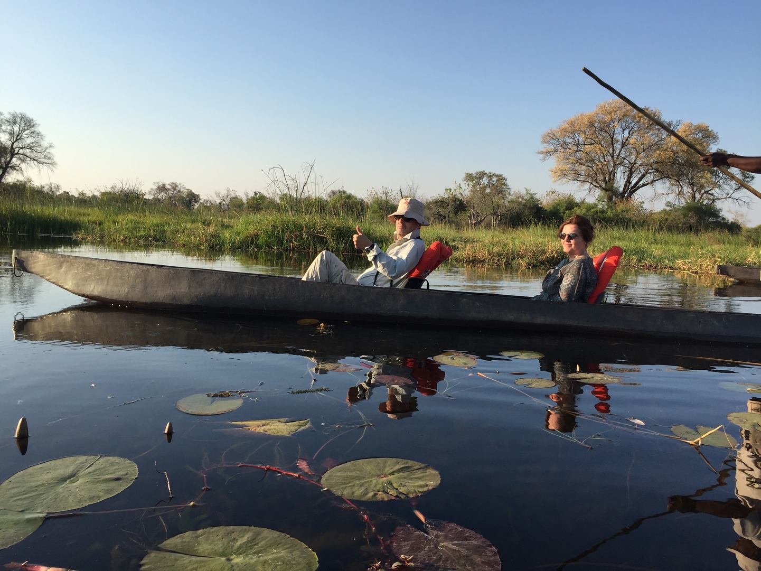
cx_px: 380
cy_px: 286
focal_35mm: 29
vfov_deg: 48.2
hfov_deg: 61.7
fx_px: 638
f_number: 2.2
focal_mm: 4.15
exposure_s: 1/879
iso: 32
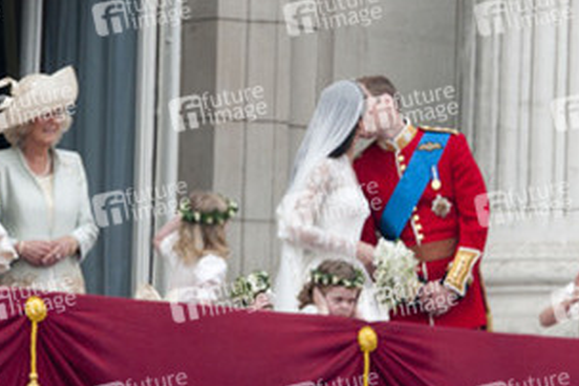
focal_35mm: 891
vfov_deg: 1.5
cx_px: 357
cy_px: 252
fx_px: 14329
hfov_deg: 2.3
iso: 640
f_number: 5.6
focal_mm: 400
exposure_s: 1/1600
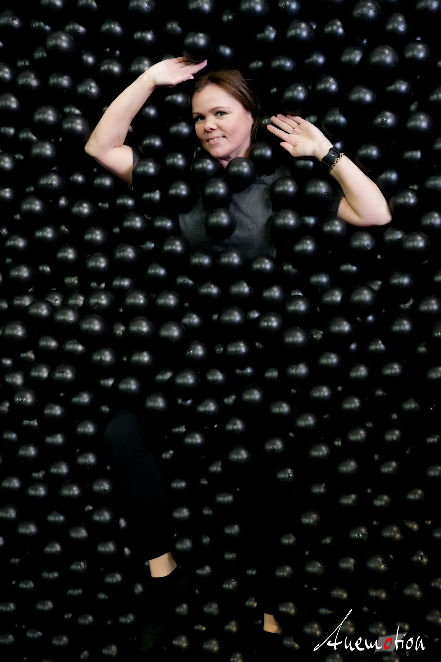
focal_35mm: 36
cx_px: 215
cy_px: 332
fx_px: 662
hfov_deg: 36.9
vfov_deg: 53.1
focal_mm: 35
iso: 12800
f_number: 7.1
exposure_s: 1/160
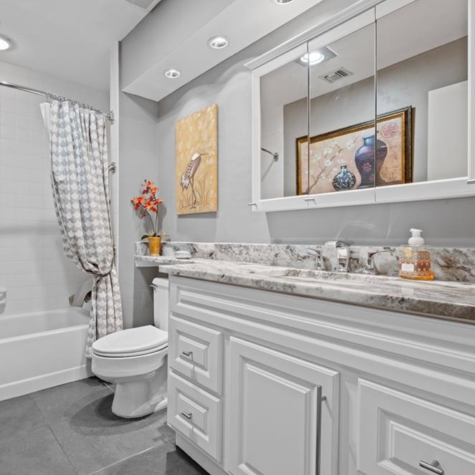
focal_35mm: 21
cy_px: 238
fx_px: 326
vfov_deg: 72.1
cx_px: 172
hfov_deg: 70.7
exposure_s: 1
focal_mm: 16
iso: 400
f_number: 13
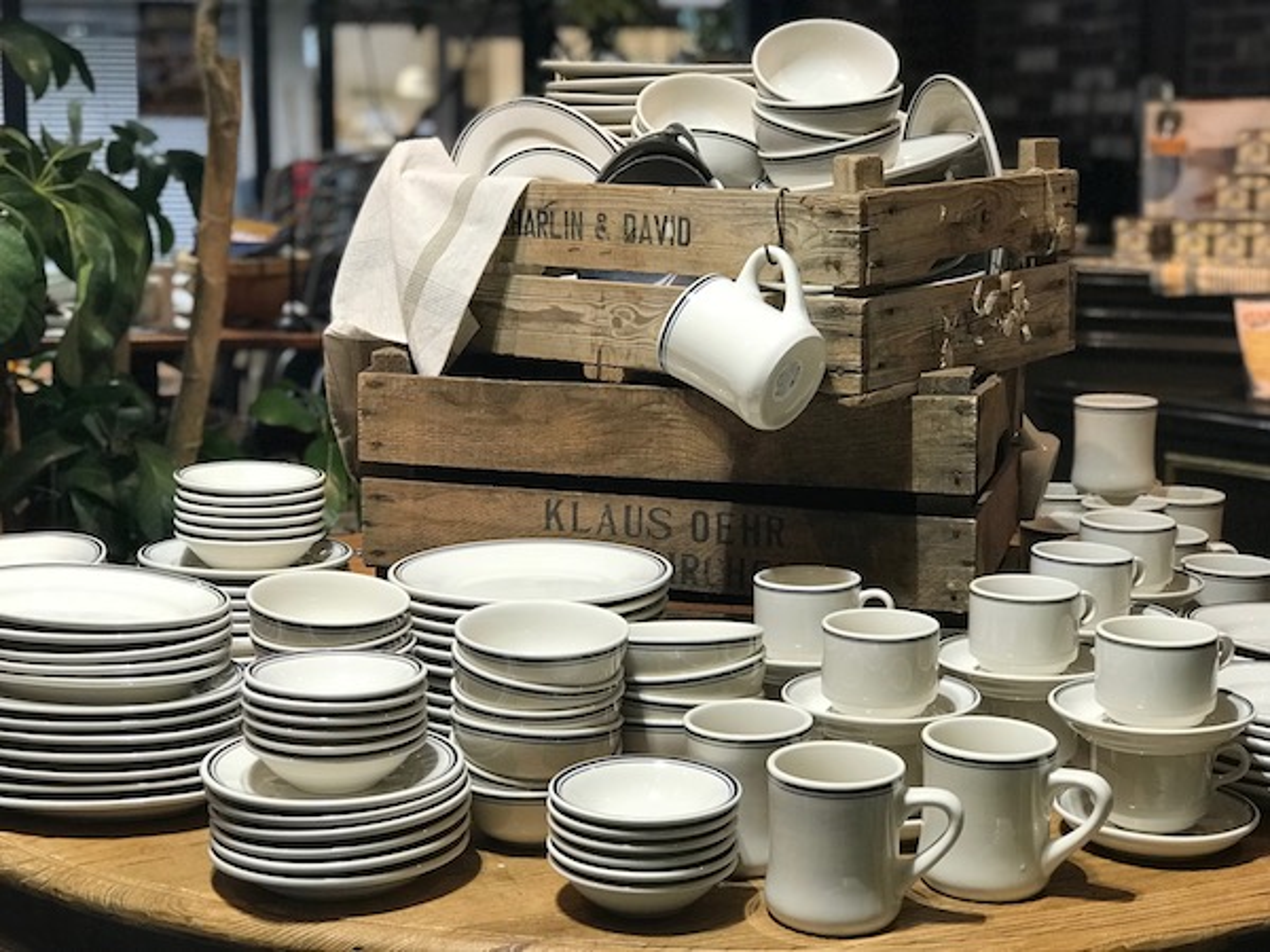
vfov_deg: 25.7
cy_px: 476
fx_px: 2091
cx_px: 635
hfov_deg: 33.8
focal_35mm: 57
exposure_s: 1/100
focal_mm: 6.6
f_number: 2.8
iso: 200
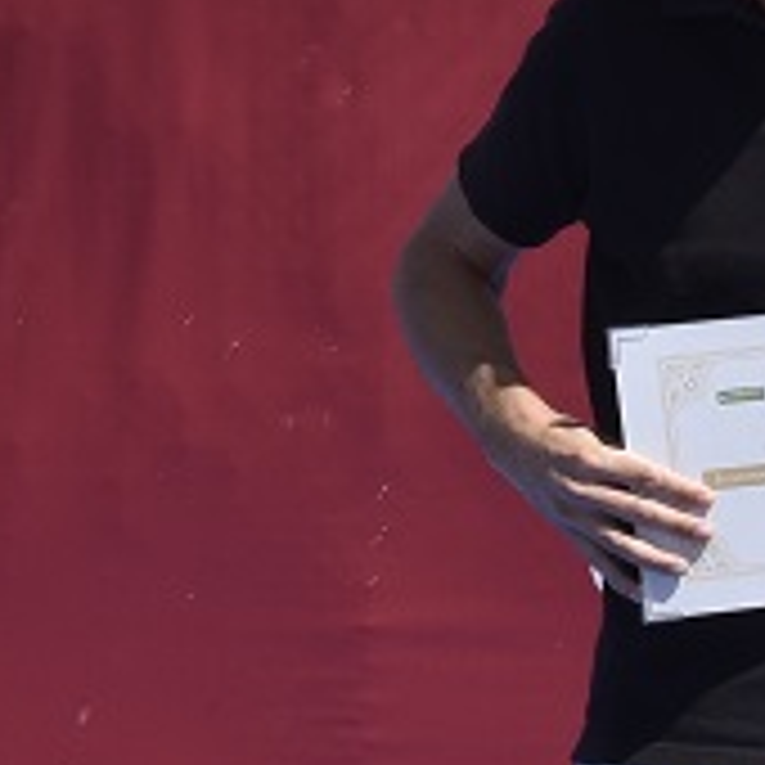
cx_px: 1310
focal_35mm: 174
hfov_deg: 9.6
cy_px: 709
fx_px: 4350
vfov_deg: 10.0
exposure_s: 1/200
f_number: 22
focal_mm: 31
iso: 500
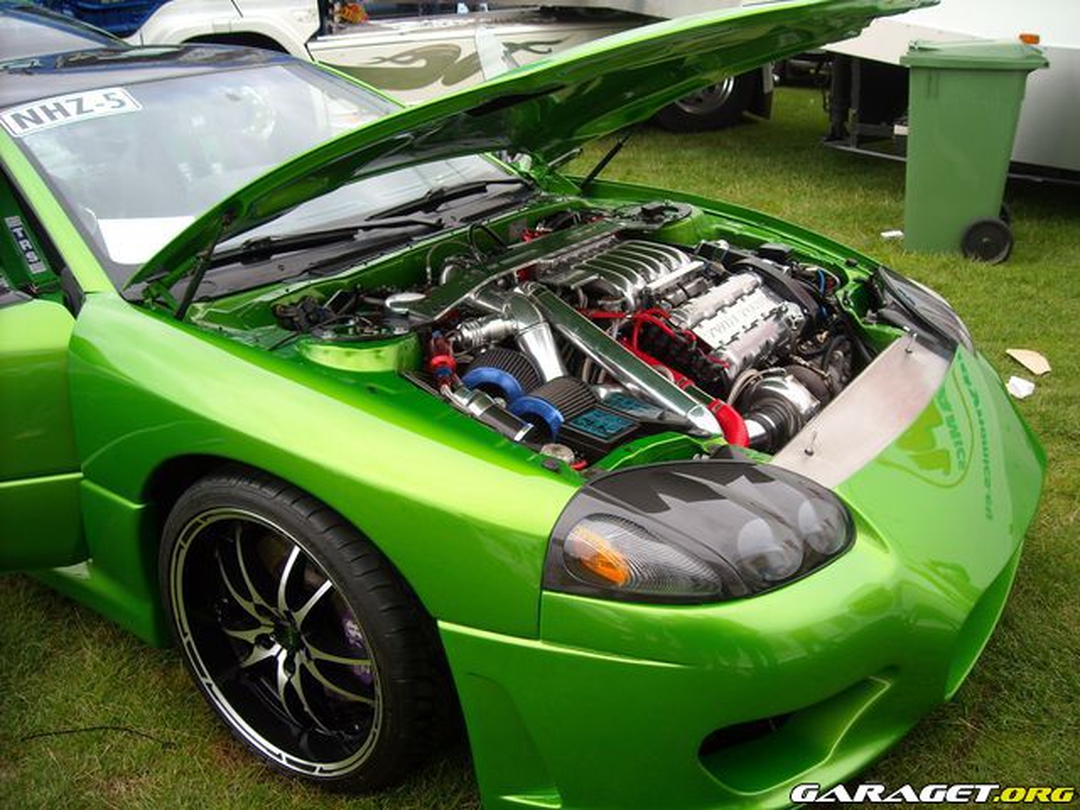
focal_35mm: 35
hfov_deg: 52.6
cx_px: 540
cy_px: 405
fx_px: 1092
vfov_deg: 40.7
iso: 64
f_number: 2.8
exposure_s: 1/239
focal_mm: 5.7
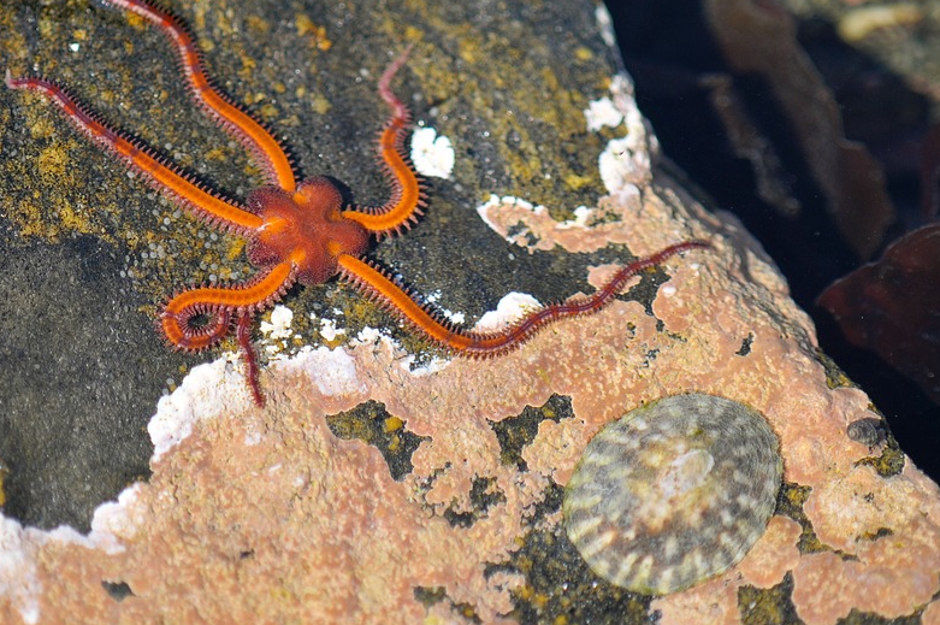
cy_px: 271
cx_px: 414
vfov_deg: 6.8
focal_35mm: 202
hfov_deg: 10.2
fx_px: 5259
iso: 200
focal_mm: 105
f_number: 5.6
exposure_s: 1/1250
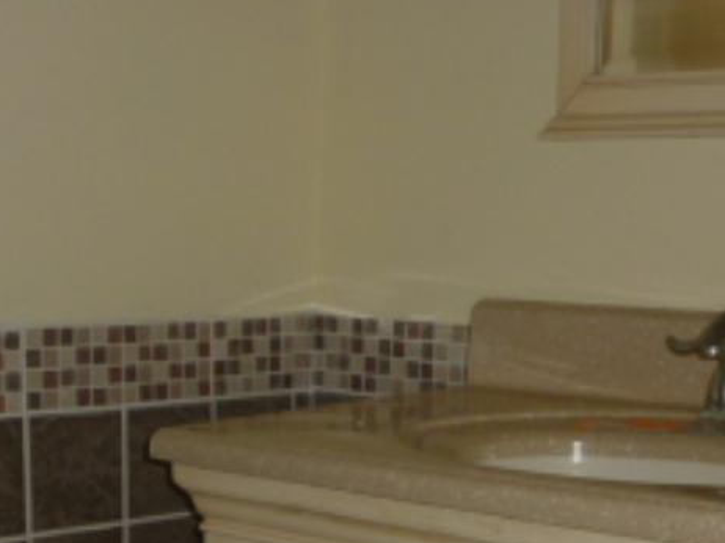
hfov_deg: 25.0
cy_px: 706
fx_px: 1633
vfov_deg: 17.7
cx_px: 298
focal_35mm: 78
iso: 100
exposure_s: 1/30
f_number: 3.3
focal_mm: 4.1
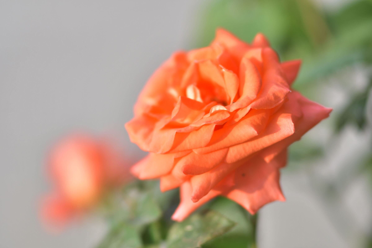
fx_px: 1312
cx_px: 186
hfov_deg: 16.1
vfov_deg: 10.8
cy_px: 124
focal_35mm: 127
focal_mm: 85
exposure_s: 1/1250
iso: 125
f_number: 1.4
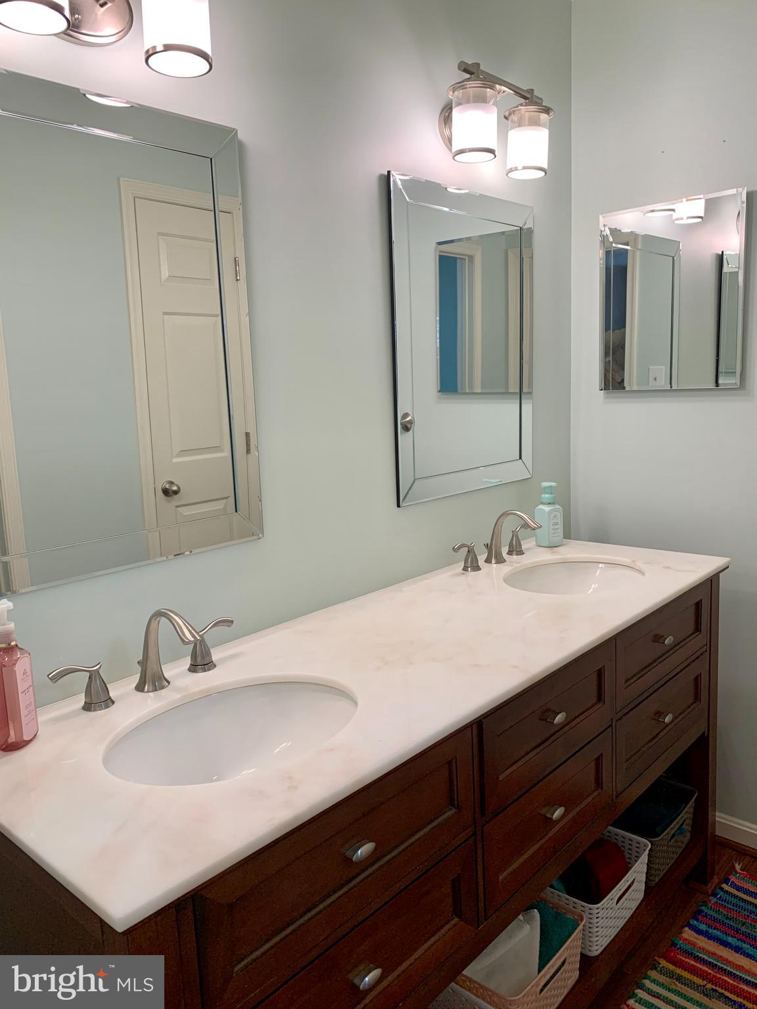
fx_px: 758
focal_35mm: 26
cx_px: 378
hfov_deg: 53.1
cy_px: 504
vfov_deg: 67.3
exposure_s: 1/120
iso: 100
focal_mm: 4.25
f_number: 1.8
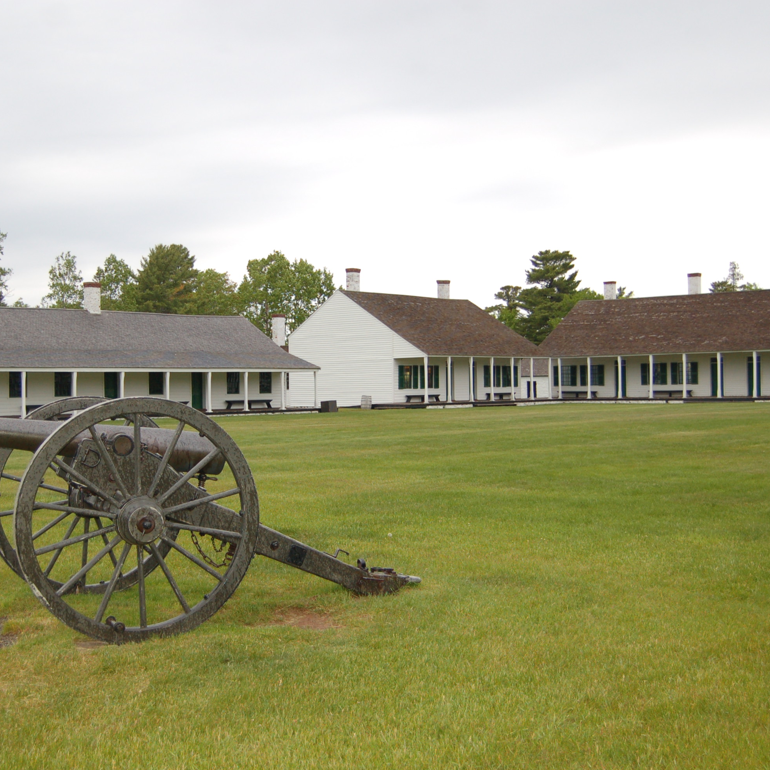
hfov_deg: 37.7
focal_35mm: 45
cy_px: 387
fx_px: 1124
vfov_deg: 37.8
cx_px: 307
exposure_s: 1/200
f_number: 3.8
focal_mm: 23
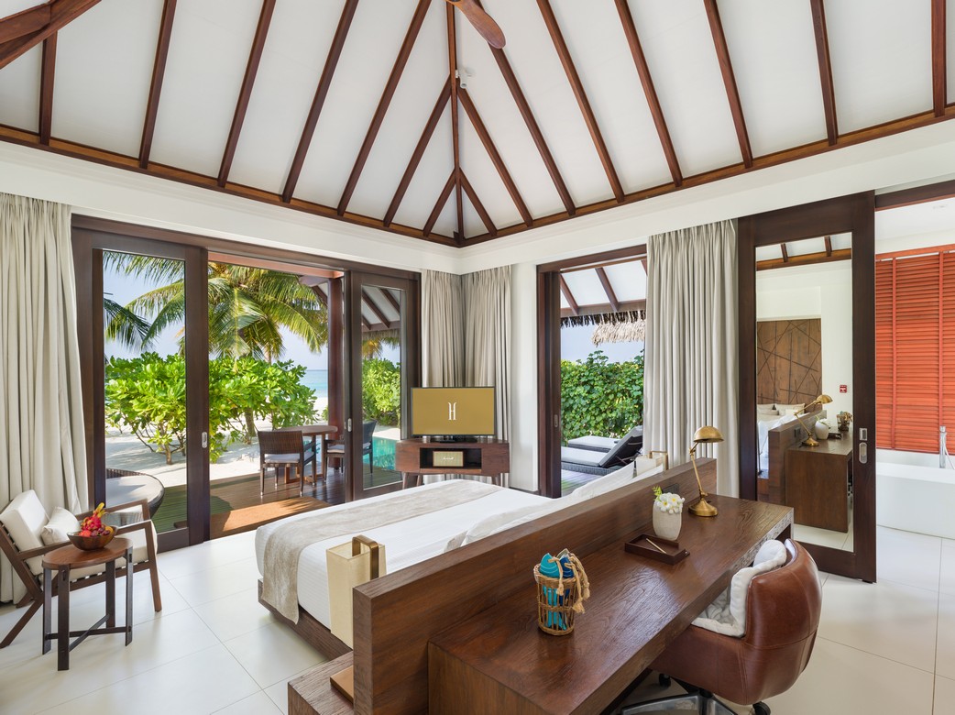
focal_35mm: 16
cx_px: 478
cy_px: 358
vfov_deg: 78.0
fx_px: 441
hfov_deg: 94.5
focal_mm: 21
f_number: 8
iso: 100
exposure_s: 10
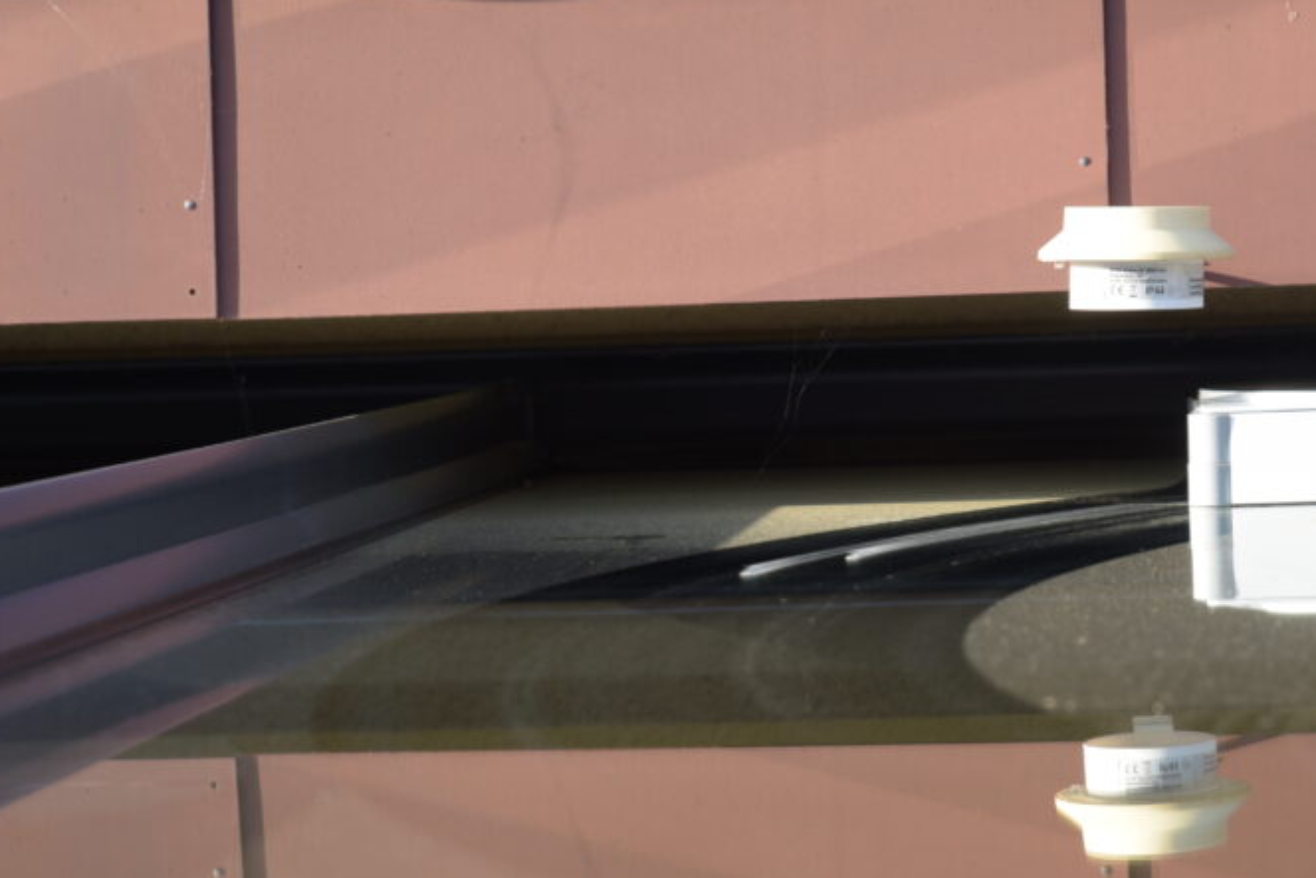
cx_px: 961
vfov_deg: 12.7
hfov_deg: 18.8
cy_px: 499
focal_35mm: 108
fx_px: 3949
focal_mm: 70
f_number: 5.6
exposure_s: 1/320
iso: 320
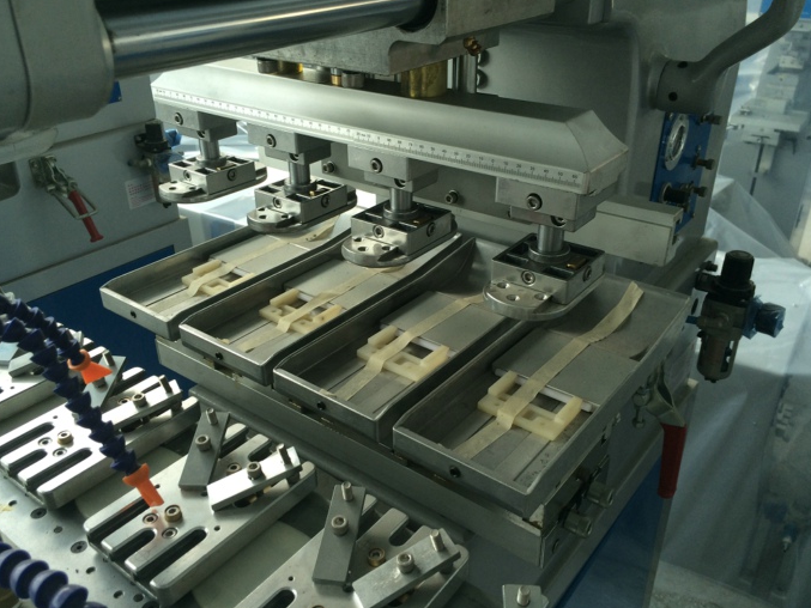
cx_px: 405
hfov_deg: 58.3
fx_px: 726
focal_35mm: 31
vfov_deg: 45.5
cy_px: 306
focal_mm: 4.12
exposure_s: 1/60
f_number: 2.2
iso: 50
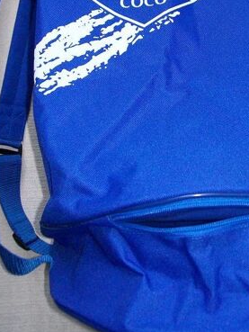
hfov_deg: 24.7
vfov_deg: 31.6
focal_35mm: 59
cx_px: 165
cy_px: 55
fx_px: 566
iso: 160
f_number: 2.7
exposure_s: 1/60
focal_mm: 6.1
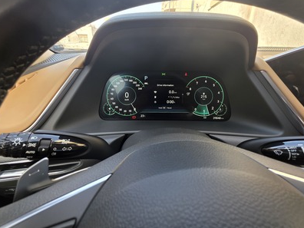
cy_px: 99
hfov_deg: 98.2
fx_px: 132
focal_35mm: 15
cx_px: 152
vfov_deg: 81.3
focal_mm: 2.2
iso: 25
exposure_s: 1/50
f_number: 1.9
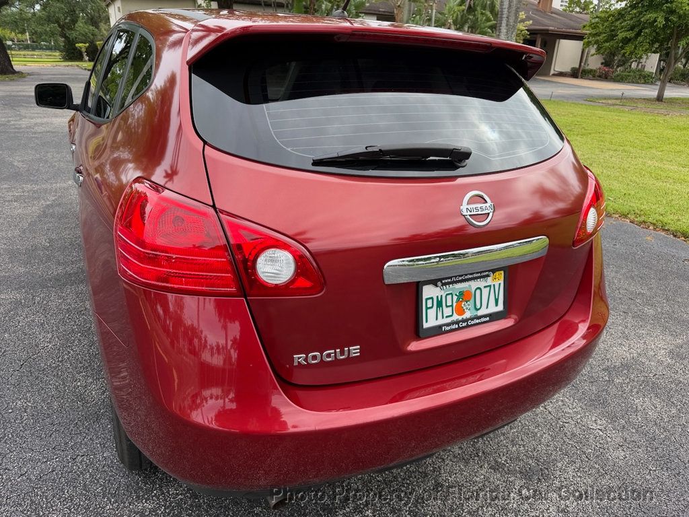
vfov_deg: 56.8
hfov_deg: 71.6
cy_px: 258
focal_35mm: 24
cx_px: 344
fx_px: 478
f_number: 1.78
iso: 80
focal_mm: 6.76
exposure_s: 1/728
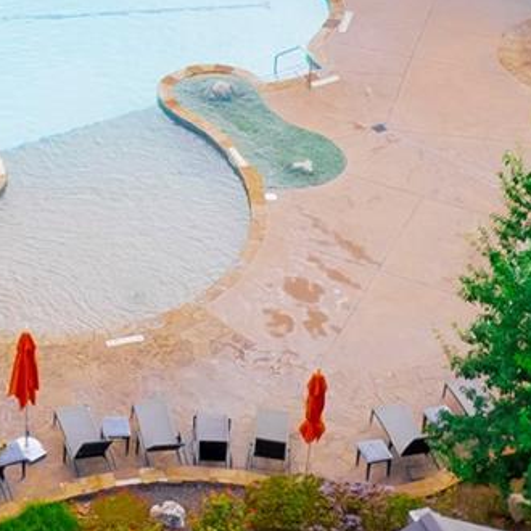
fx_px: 2013
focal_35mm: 116
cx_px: -77
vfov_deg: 13.6
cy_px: -403
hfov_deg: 14.6
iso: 110
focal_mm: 8.38
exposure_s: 1/1000
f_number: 2.8
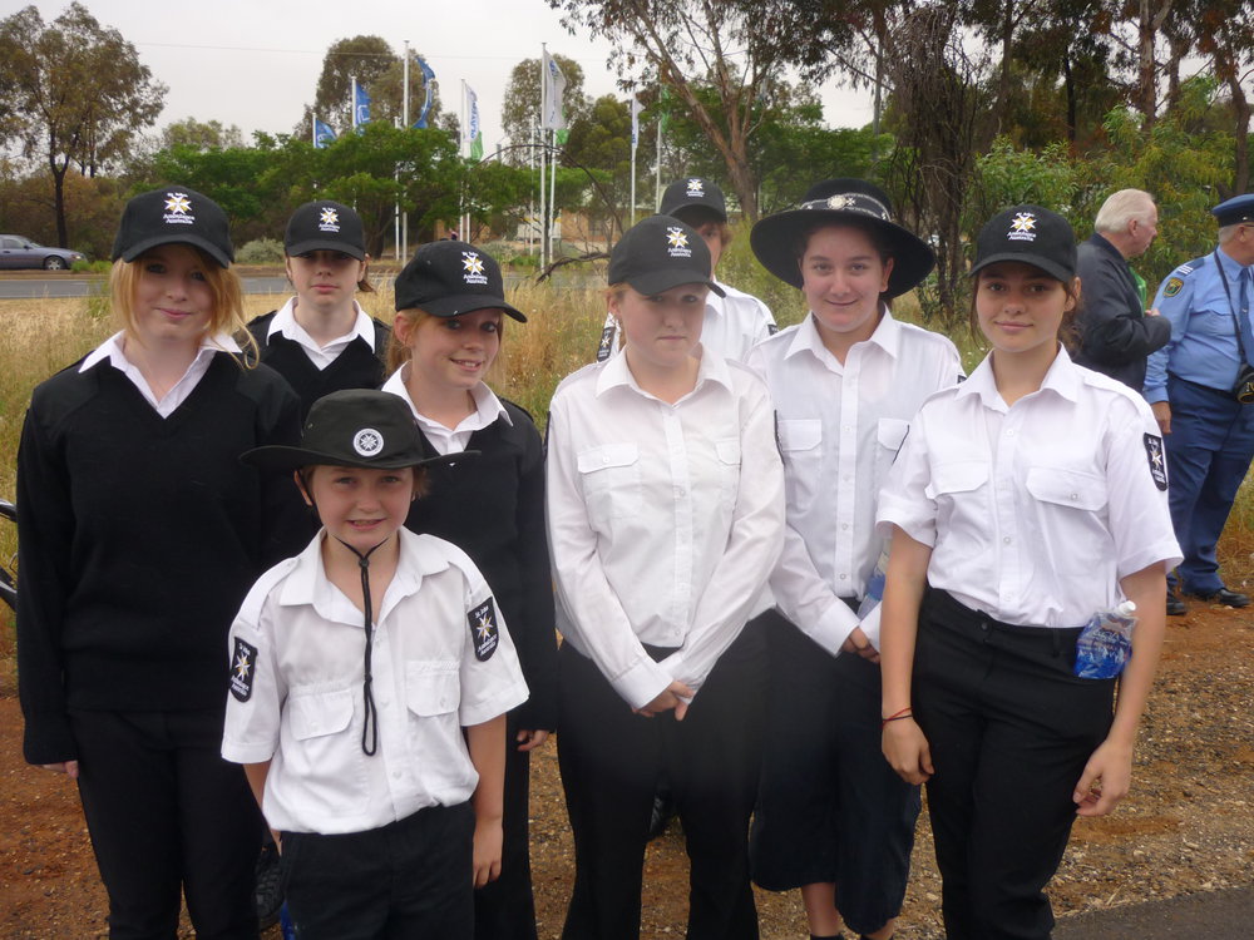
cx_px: 627
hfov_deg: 55.4
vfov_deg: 42.9
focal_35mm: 33
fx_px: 1195
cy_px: 470
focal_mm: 5.5
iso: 80
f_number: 2.8
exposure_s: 1/250
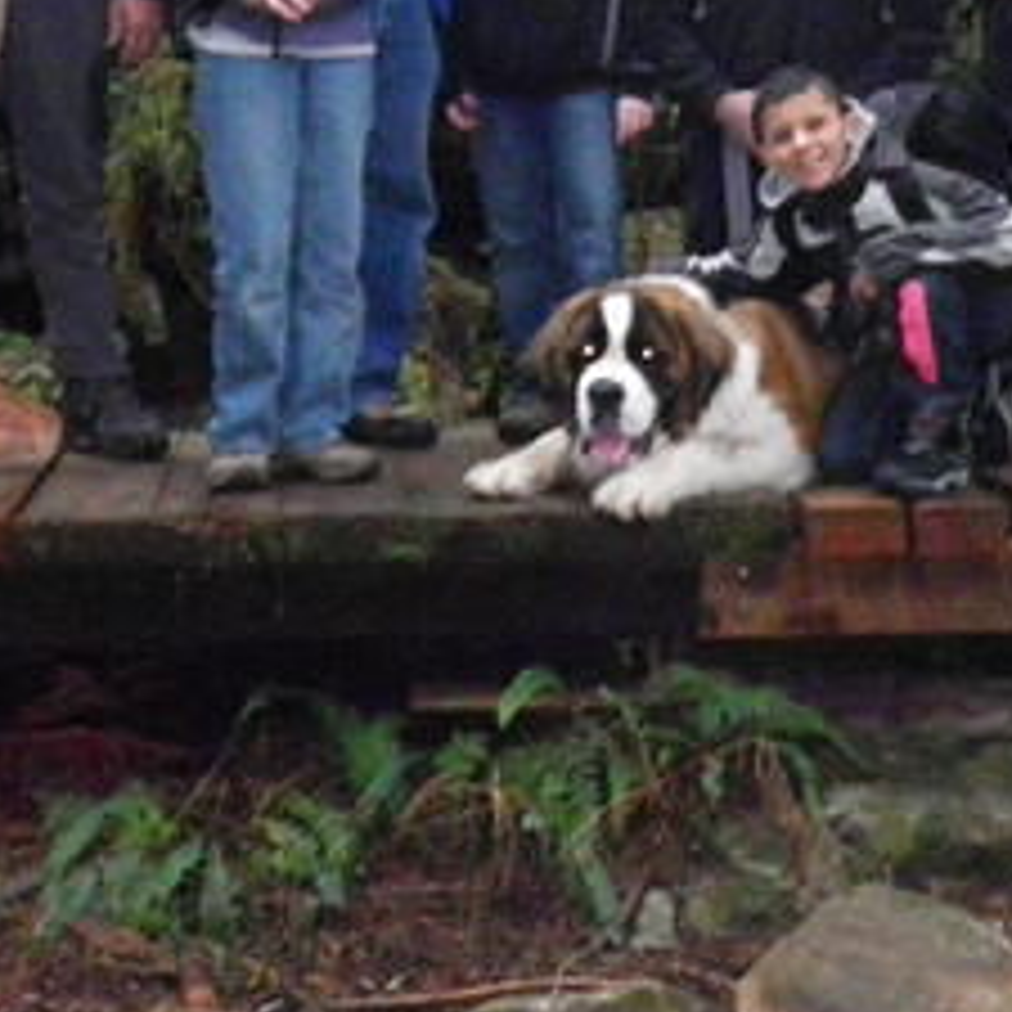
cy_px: 94
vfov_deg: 19.4
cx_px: 751
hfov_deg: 19.6
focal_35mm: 88
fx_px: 2911
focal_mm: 6.2
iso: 800
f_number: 3.8
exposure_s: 1/60
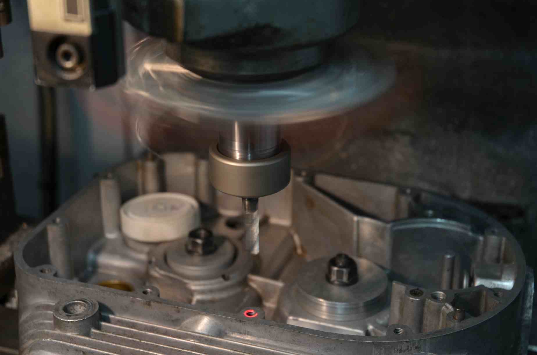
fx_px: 1116
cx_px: 268
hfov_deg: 27.0
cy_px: 178
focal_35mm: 75
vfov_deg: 18.1
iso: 200
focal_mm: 50
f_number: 4.5
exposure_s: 1/25
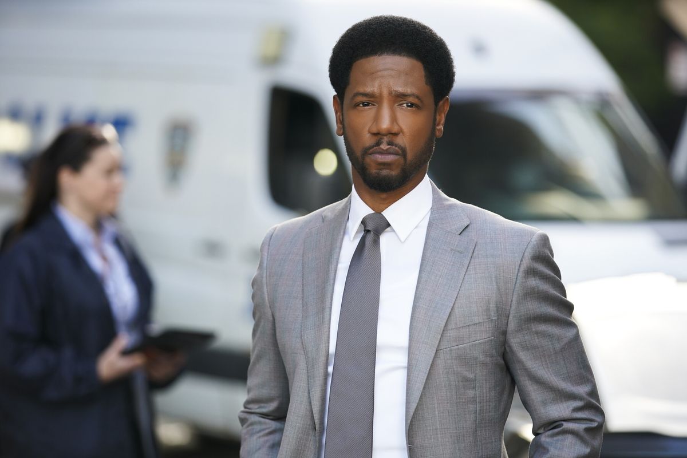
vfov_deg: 8.2
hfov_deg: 12.2
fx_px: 3206
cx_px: 344
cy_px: 229
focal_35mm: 168
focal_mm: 168
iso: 800
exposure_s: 1/250
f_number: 3.2
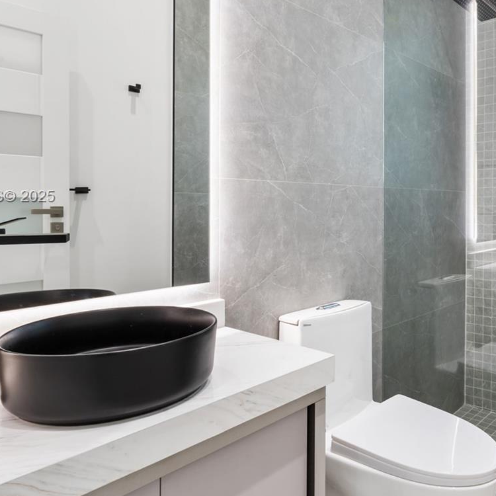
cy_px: 197
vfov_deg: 53.8
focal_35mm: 30
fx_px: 485
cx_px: 378
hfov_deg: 51.6
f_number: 14
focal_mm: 16.5
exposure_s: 1
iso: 250
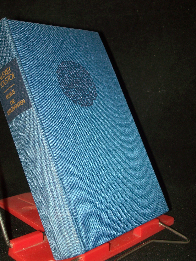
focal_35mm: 53
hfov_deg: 27.5
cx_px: 98
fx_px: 400
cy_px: 130
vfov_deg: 36.2
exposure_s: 1/80
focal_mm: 8.7
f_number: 3.2
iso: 80
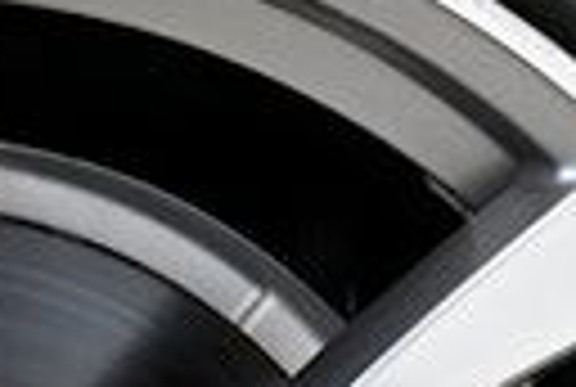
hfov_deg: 6.4
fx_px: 5116
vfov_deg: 4.3
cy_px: 785
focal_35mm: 319
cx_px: -104
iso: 2000
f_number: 5
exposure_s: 1/500
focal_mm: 40
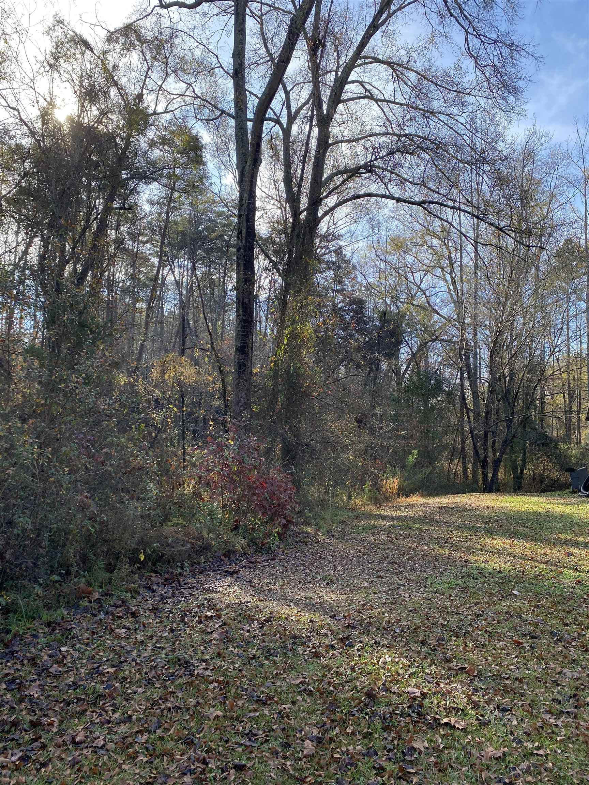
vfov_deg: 67.3
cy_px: 392
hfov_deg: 53.1
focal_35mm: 26
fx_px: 590
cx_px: 294
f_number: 1.8
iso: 32
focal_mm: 4.25
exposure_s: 1/690
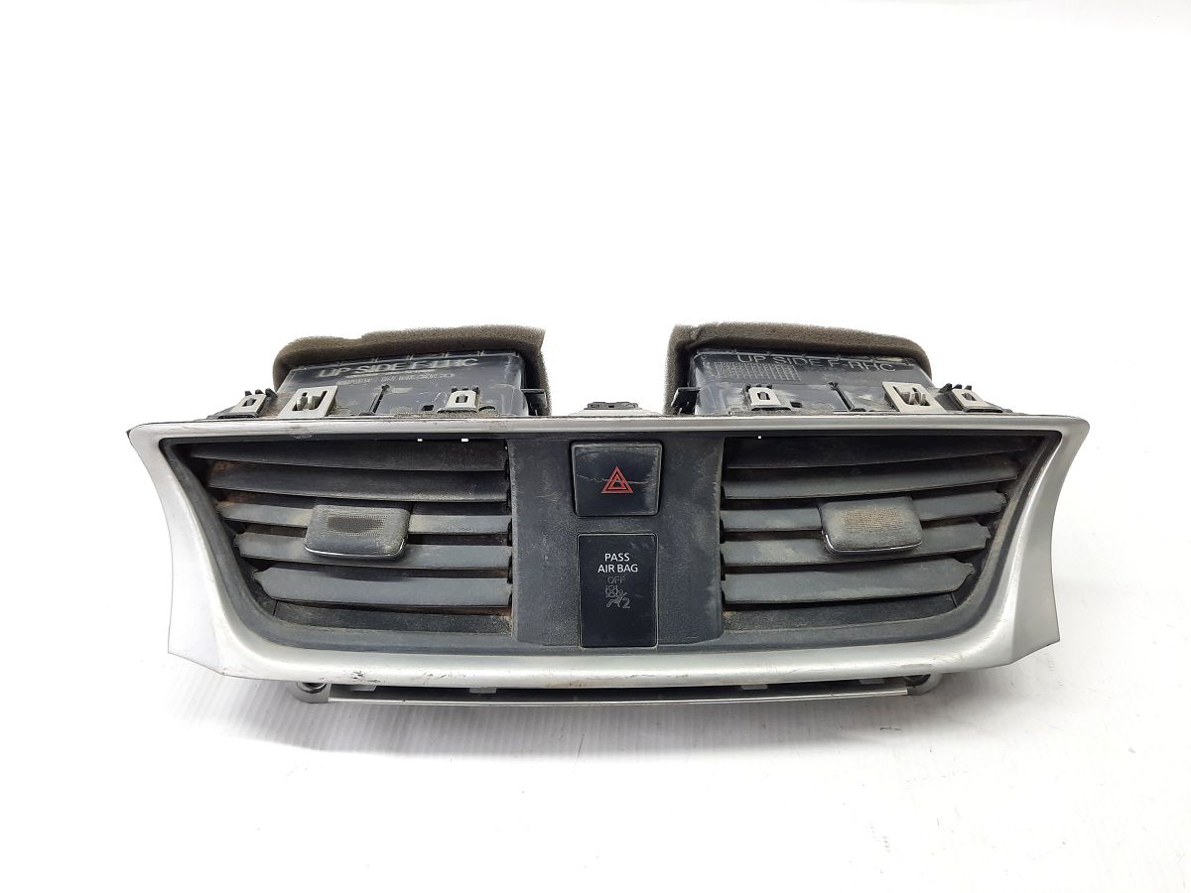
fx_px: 860
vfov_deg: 54.9
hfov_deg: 69.4
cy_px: 446
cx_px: 596
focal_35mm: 25
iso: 125
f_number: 2
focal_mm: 4.6
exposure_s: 1/50
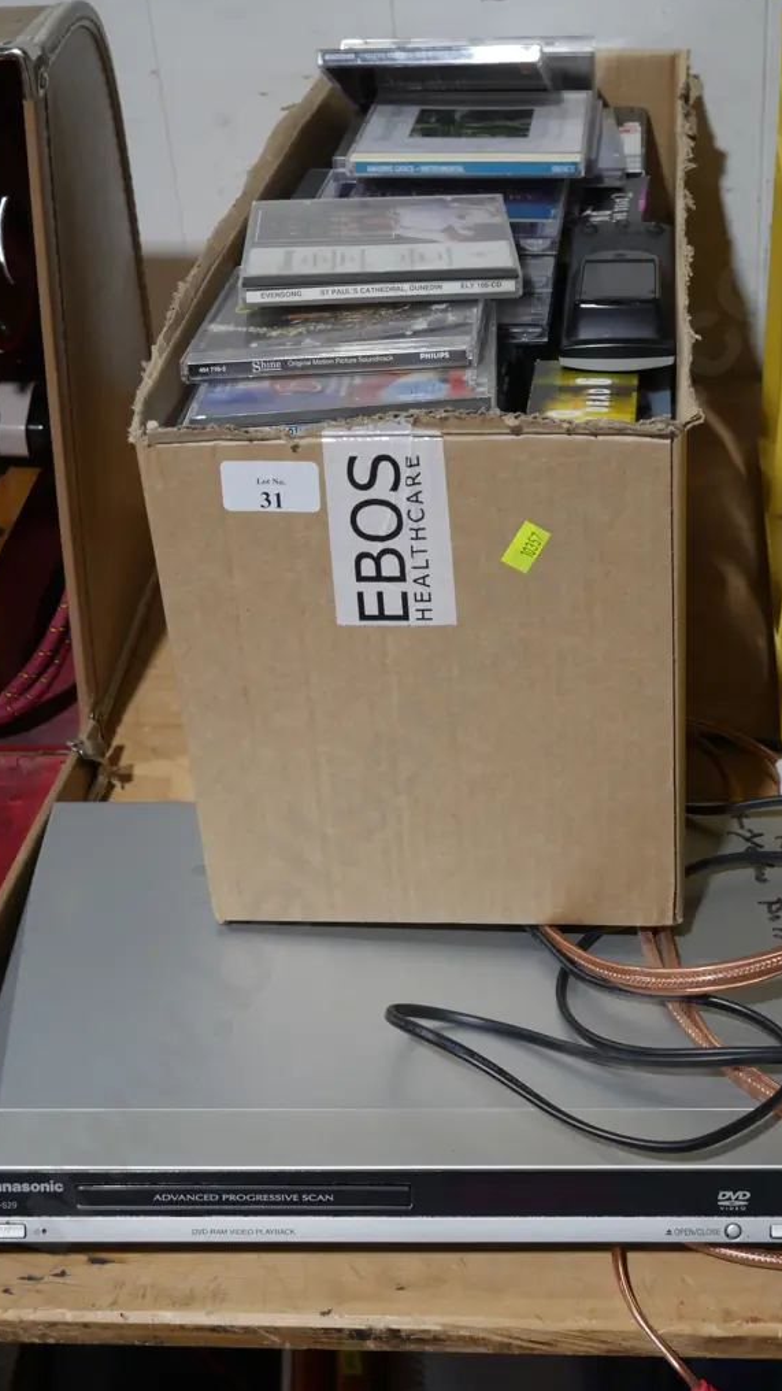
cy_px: 693
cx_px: 444
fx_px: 2027
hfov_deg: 21.8
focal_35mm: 55
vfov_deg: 37.8
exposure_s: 1/60
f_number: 5.3
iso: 320
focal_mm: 25
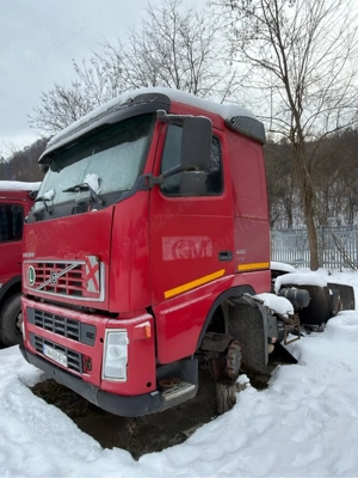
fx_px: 303
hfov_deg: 61.1
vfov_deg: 76.4
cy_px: 239
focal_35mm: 22
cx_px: 179
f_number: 2.2
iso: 20
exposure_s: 1/204
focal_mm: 2.22
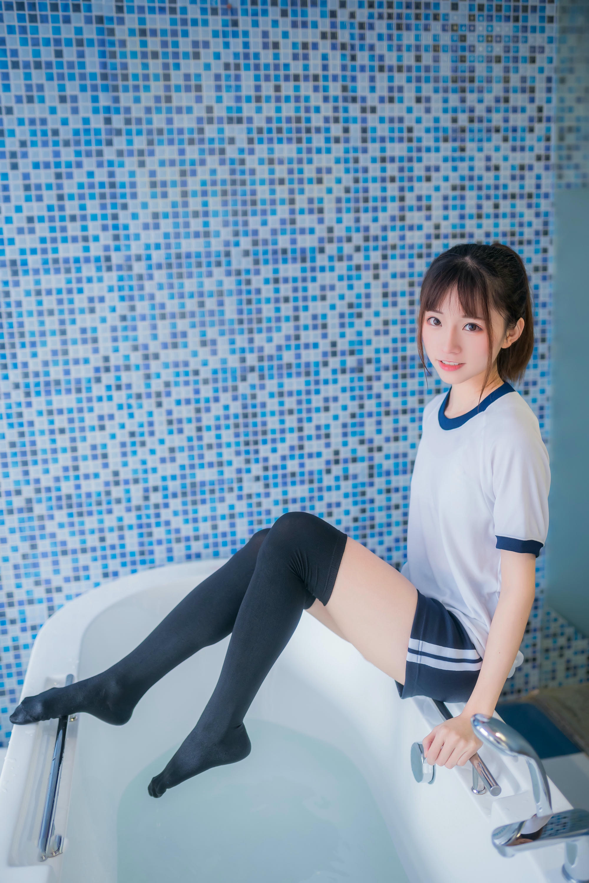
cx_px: 294
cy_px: 442
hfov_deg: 37.9
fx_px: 859
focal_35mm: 35
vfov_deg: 54.4
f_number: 1.8
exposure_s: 1/125
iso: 800
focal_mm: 35
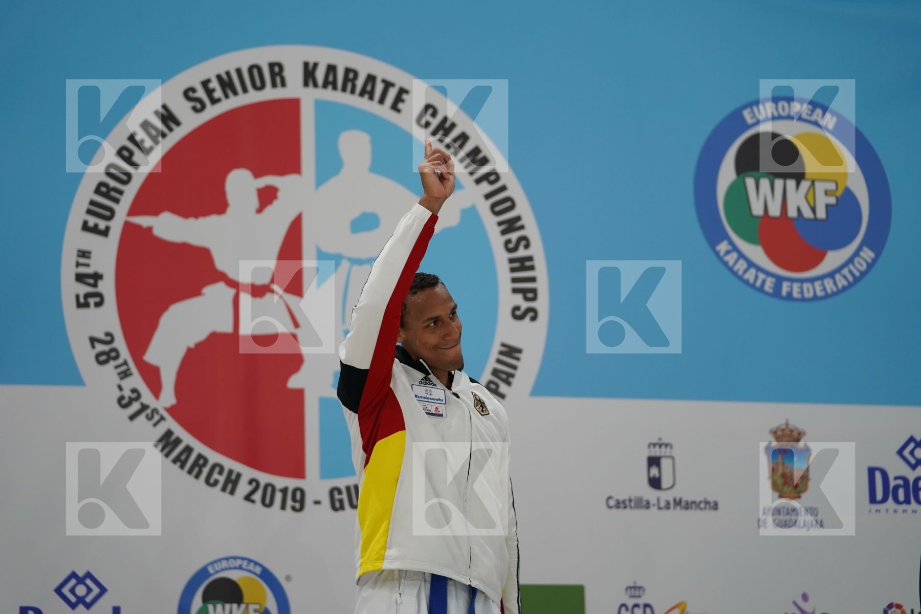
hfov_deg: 19.1
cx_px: 460
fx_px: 2737
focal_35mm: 107
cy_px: 307
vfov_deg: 12.8
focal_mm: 107
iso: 640
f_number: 2.8
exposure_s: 1/250
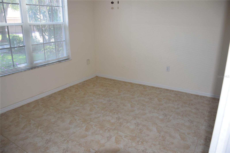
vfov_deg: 47.9
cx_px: 115
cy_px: 76
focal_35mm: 27
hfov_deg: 67.4
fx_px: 172
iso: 800
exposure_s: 1/80
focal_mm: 18
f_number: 4.5
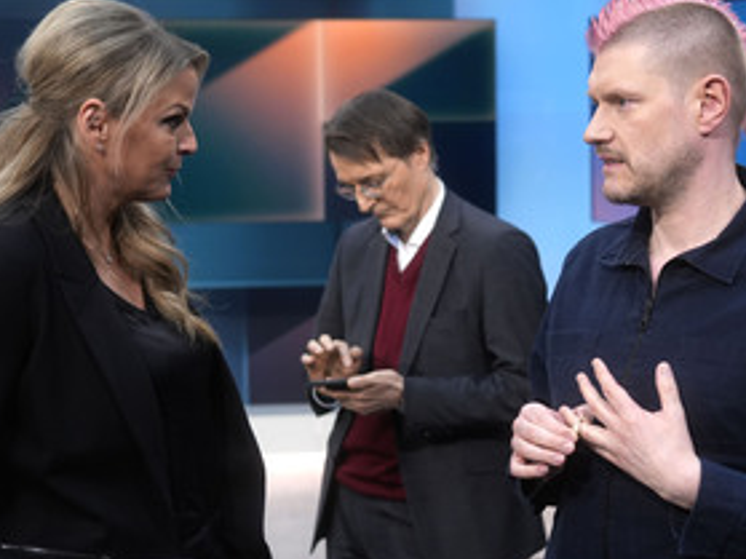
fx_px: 1508
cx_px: 432
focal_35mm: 70
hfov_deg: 27.7
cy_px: 329
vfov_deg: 21.0
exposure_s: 1/200
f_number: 2.2
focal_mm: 30
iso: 640
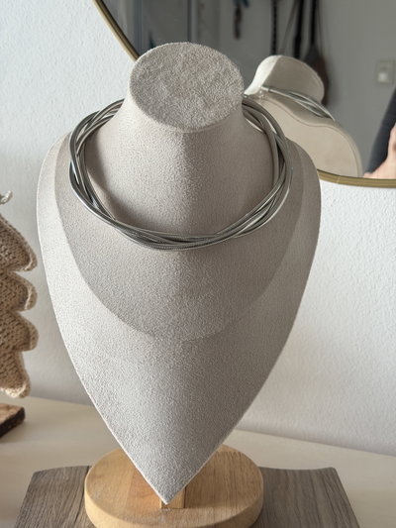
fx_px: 732
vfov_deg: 39.6
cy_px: 264
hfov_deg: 30.3
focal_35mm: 48
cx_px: 198
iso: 100
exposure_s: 1/79
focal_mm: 6.76
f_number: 1.78
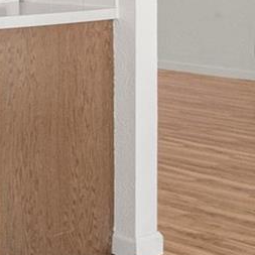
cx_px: -68
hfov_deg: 15.2
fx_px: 917
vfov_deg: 15.3
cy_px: -49
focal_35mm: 110
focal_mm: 16
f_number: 8
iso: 2000
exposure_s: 1/13
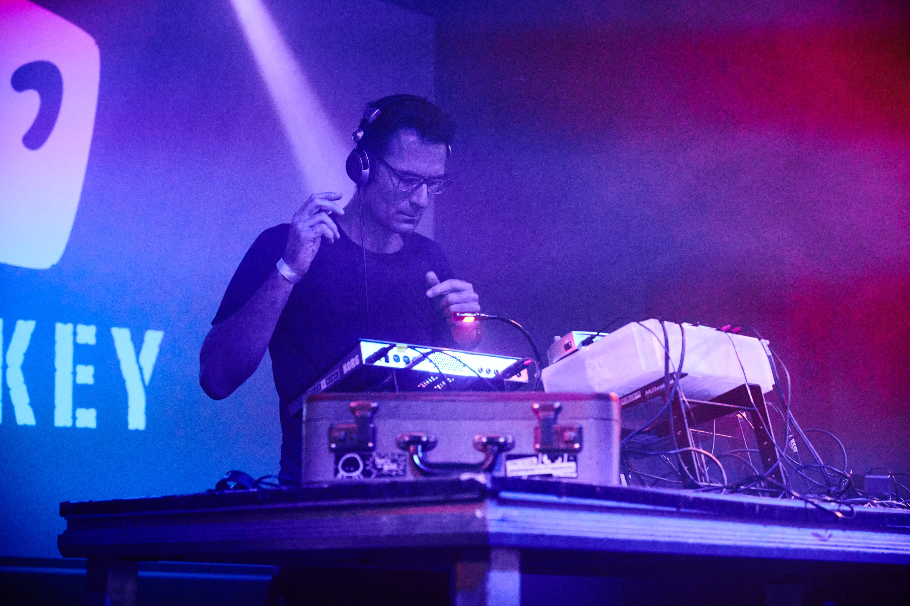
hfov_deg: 30.0
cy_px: 303
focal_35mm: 67
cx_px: 455
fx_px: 1696
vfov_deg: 20.3
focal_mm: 67.1
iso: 3200
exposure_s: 1/400
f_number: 3.5
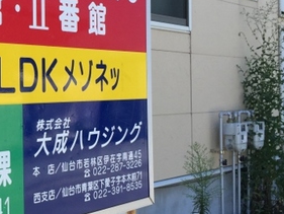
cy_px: 86
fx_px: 542
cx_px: -12
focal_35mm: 66
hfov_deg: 27.4
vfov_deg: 22.2
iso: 32
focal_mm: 4.15
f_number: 2.2
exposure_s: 1/746
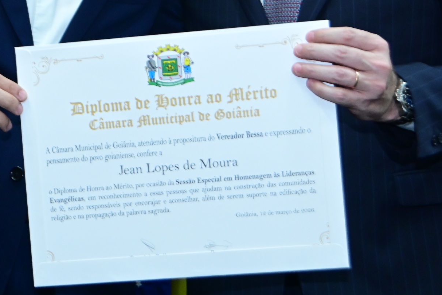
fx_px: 1989
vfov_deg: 8.4
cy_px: -12
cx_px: 141
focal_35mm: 162
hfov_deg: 12.7
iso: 3200
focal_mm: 65
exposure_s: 1/125
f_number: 6.3
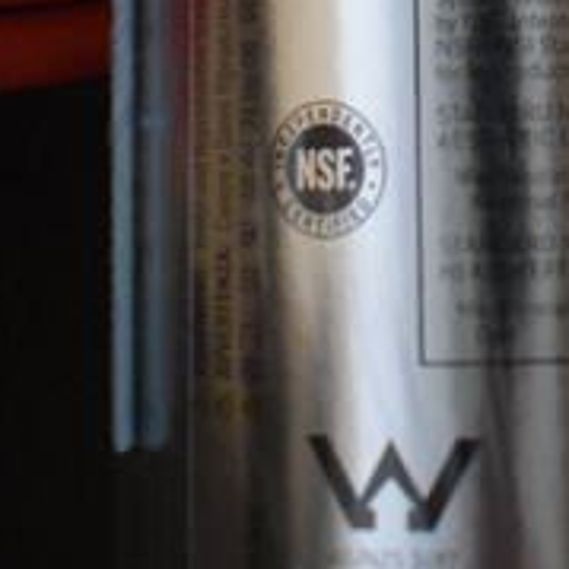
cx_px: 483
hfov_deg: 14.8
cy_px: -539
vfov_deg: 13.1
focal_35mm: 117
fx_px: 2176
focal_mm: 18
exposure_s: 1/60
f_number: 4
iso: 3200
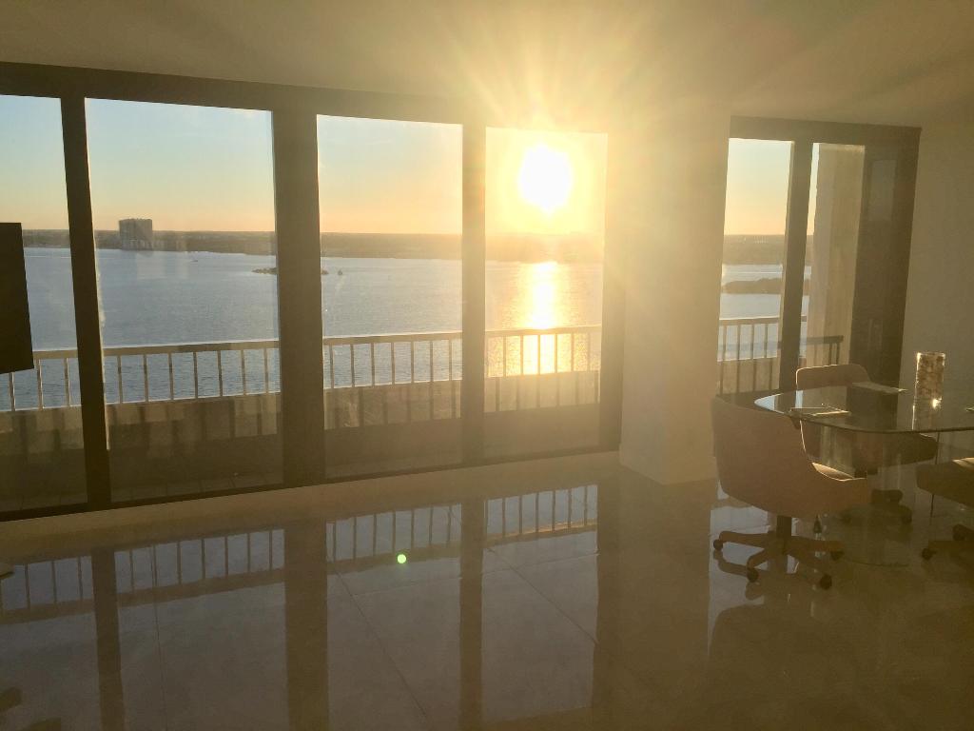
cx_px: 487
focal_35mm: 29
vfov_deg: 48.2
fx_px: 816
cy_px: 366
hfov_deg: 61.7
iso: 32
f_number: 2.2
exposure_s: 1/1319
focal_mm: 4.15
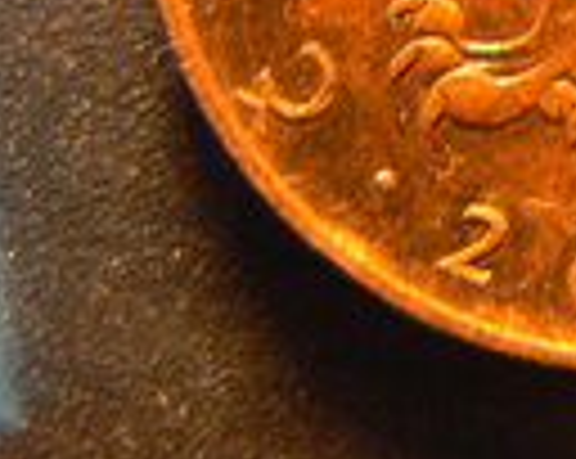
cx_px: 711
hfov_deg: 16.7
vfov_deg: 13.3
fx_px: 1872
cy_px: -189
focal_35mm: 110
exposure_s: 1/10
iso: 200
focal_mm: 6
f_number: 2.8
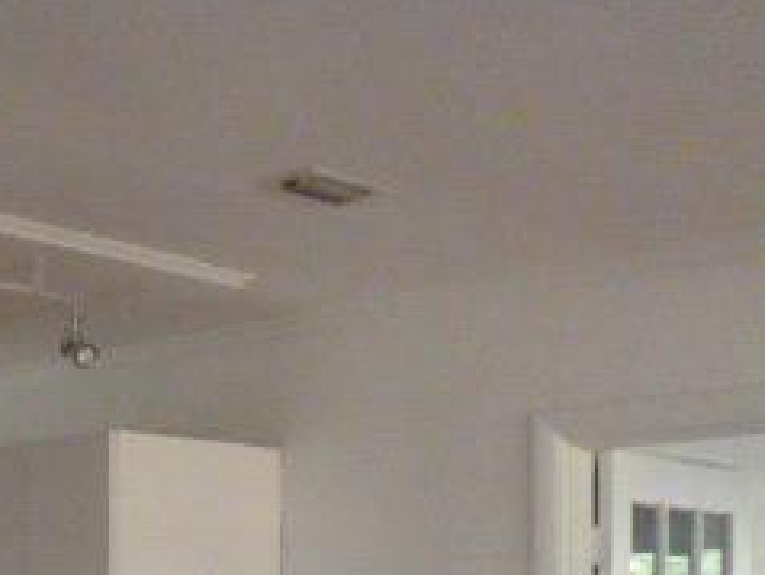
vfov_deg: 16.3
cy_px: 755
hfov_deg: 21.7
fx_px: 1902
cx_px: -39
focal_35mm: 86
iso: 1600
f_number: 2.9
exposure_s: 1/320
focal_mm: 5.7
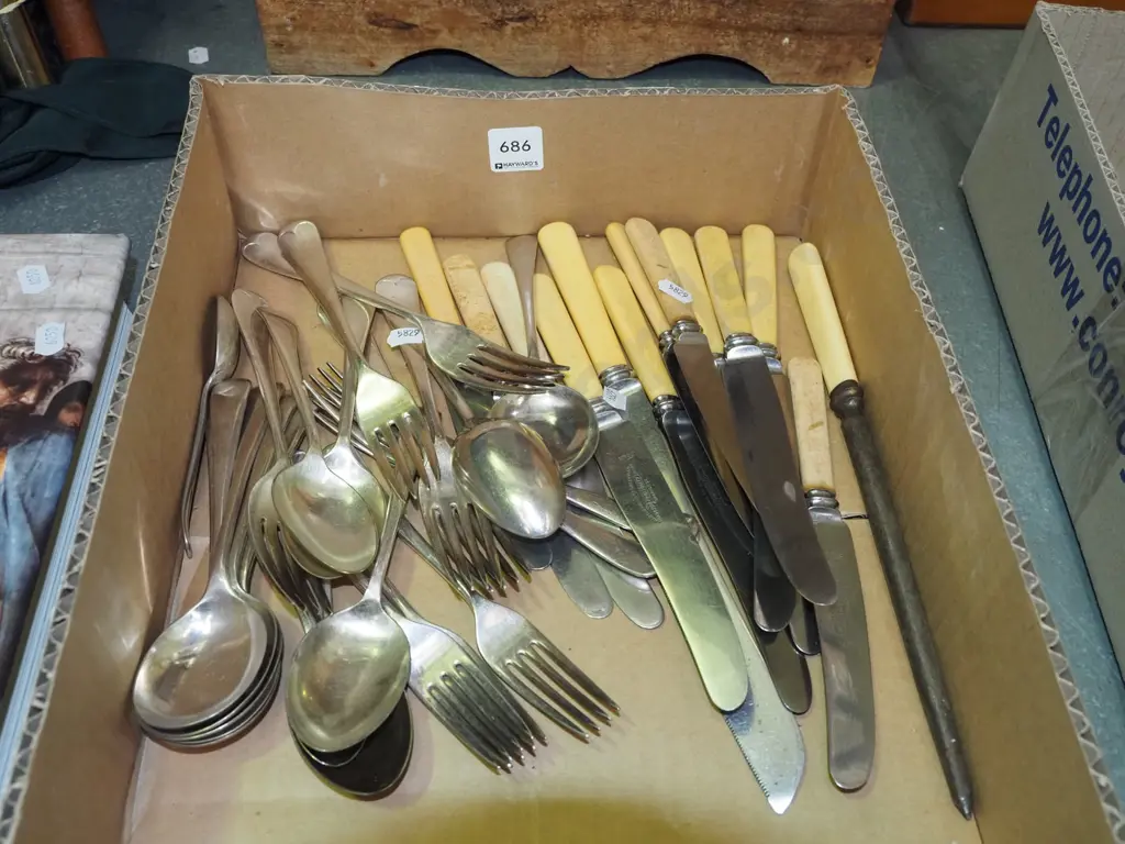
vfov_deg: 44.2
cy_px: 422
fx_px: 1040
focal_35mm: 32
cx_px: 562
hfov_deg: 56.8
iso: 2500
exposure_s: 1/160
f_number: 5.6
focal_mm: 16
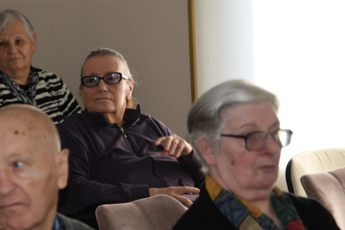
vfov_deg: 6.9
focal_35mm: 199
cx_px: 122
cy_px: 126
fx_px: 1907
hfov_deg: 10.3
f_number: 5
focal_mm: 100
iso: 180
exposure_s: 1/160
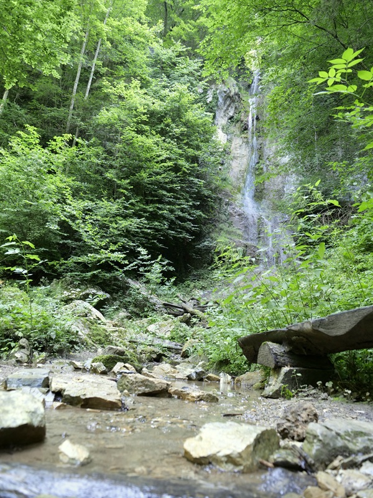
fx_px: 345
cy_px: 249
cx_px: 186
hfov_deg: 56.8
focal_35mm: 24
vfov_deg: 71.6
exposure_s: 1/60
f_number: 2.8
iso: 500
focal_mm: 12
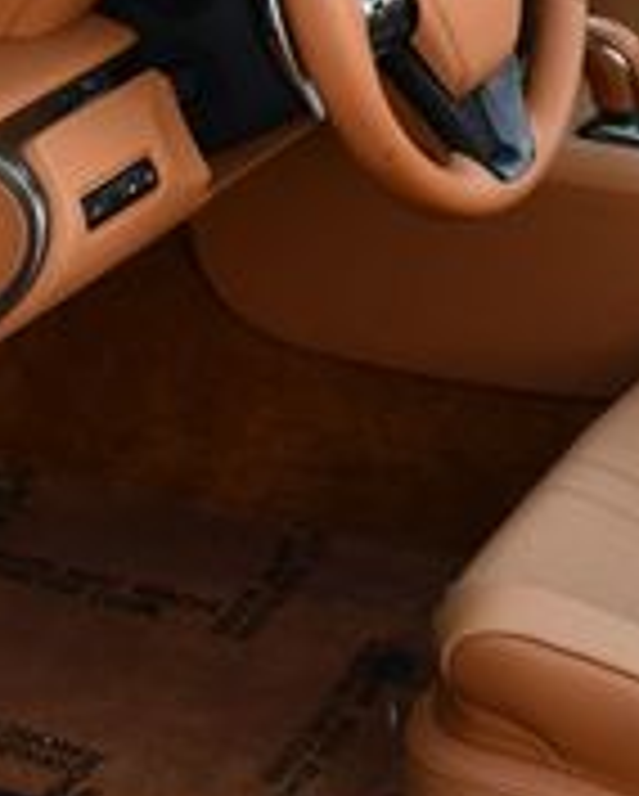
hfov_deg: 12.1
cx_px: 968
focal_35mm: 122
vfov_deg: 15.7
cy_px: 297
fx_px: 2879
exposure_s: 1/250
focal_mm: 18
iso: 400
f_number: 5
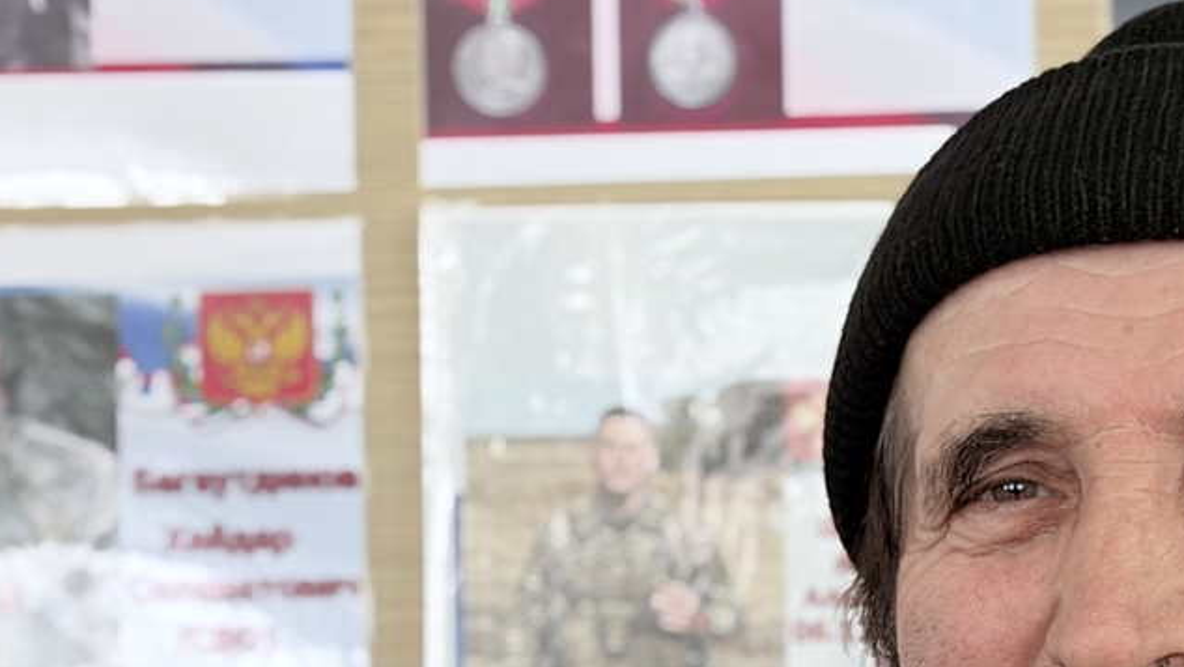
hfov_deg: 15.0
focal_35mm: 143
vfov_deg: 8.4
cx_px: 700
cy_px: 897
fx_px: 4491
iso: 160
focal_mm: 5.96
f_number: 1.6
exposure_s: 1/50
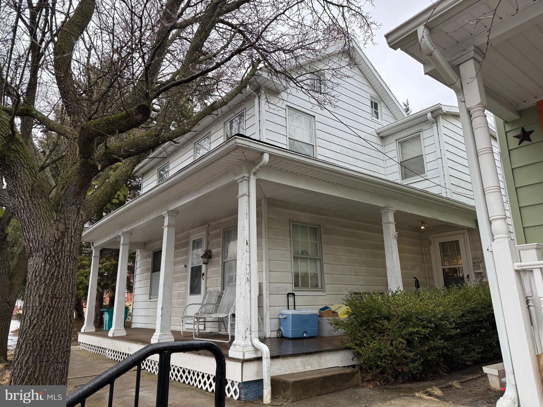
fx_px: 376
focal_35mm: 24
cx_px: 272
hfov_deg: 71.6
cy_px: 204
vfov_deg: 56.8
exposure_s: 1/279
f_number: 1.78
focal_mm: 6.76
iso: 80
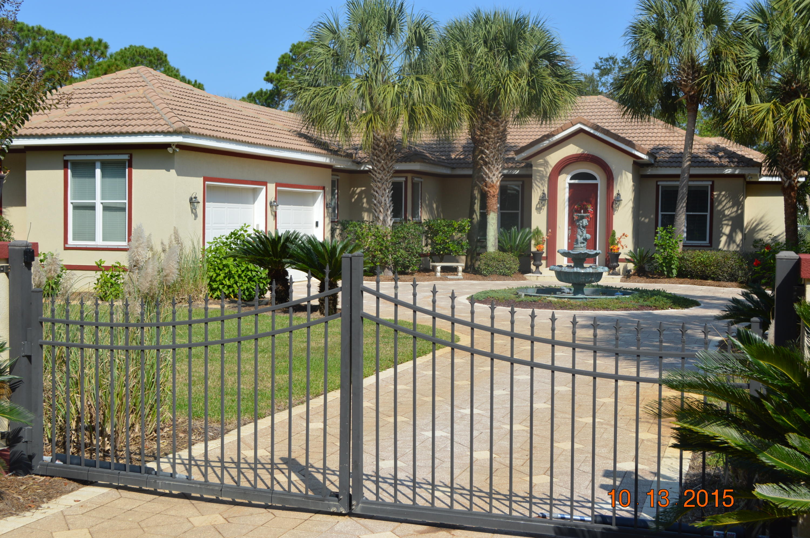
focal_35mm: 44
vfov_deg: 30.8
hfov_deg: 45.0
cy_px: 269
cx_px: 405
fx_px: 978
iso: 100
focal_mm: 29
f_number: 8
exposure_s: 1/250
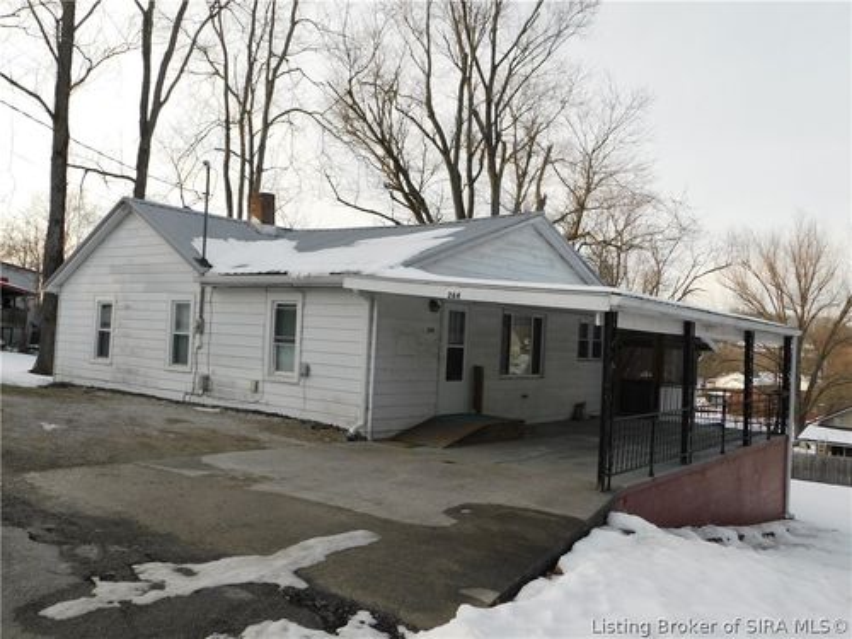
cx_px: 426
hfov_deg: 60.0
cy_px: 320
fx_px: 738
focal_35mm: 30
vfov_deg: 46.8
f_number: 3.2
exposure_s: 1/400
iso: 125
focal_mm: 5.3
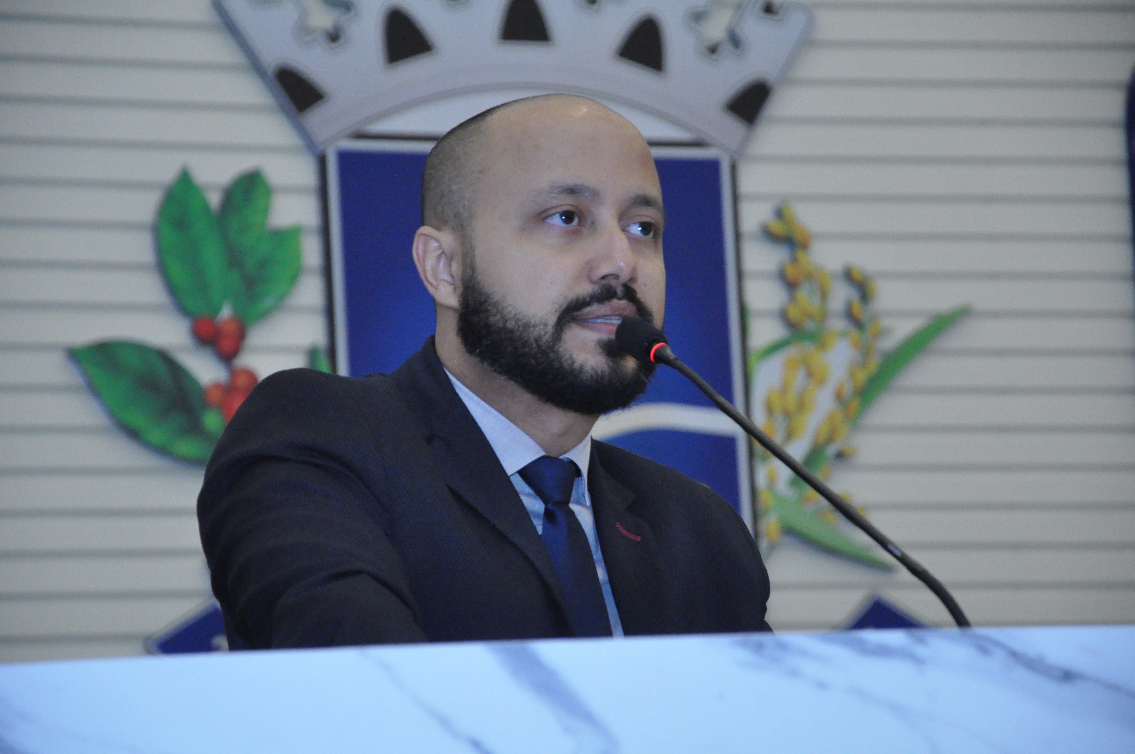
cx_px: 568
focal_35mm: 158
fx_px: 4960
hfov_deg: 13.1
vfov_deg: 8.7
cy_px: 377
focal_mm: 105
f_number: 5.6
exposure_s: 1/160
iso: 3200
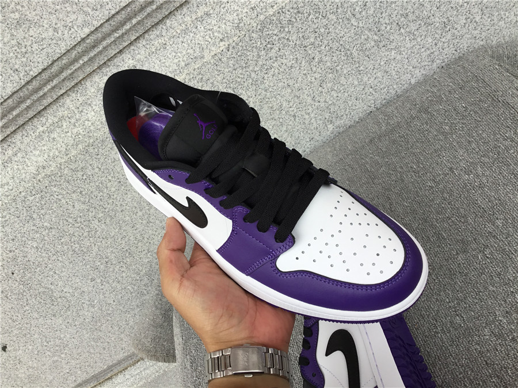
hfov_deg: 58.4
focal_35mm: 31
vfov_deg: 45.4
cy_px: 194
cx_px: 259
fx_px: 464
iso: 25
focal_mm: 3.3
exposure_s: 1/183
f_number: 2.4
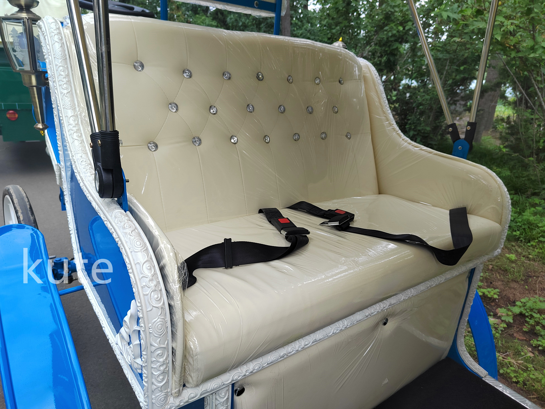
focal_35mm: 23
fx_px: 362
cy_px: 204
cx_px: 272
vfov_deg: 58.9
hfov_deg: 73.9
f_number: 1.9
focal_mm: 5.52
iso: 434
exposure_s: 1/825
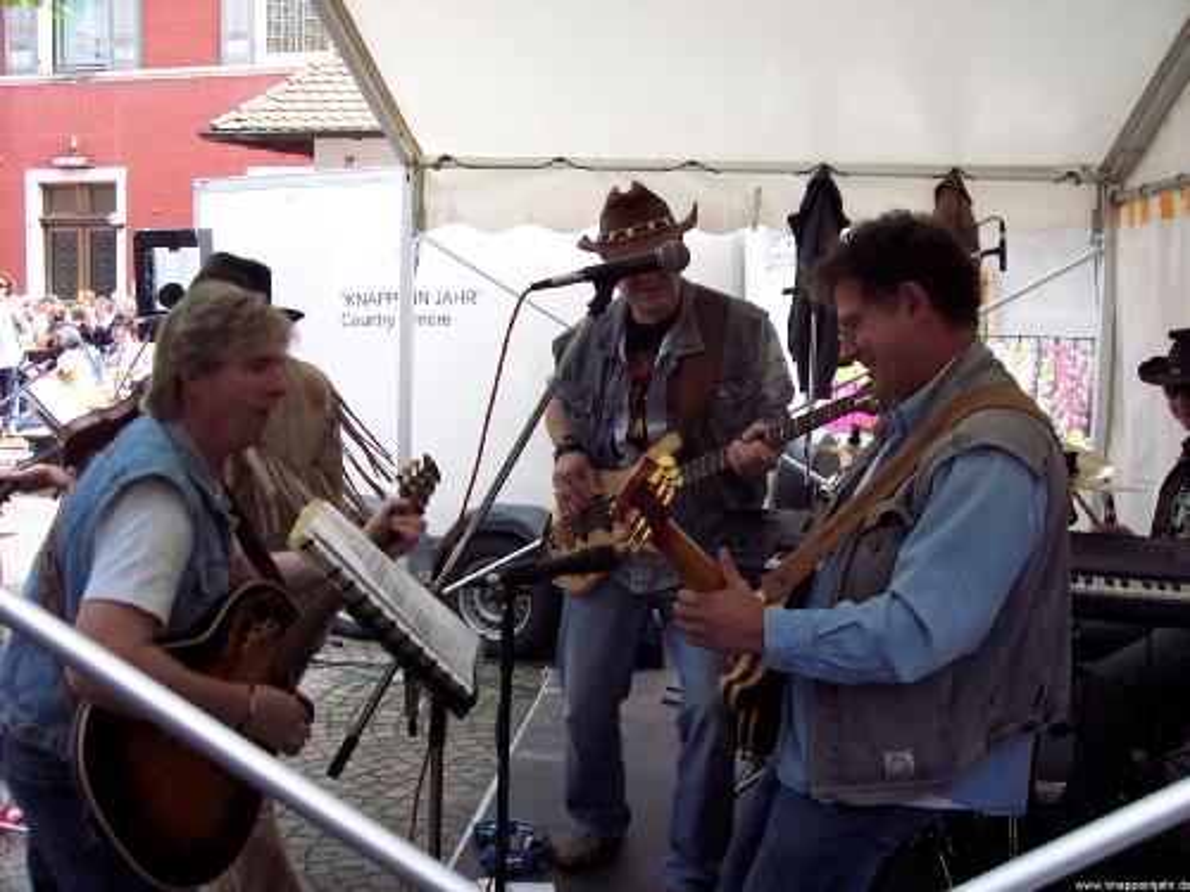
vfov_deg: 36.8
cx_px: 595
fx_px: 1341
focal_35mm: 39
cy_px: 446
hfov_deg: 47.9
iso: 100
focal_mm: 8
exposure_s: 1/90
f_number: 3.4
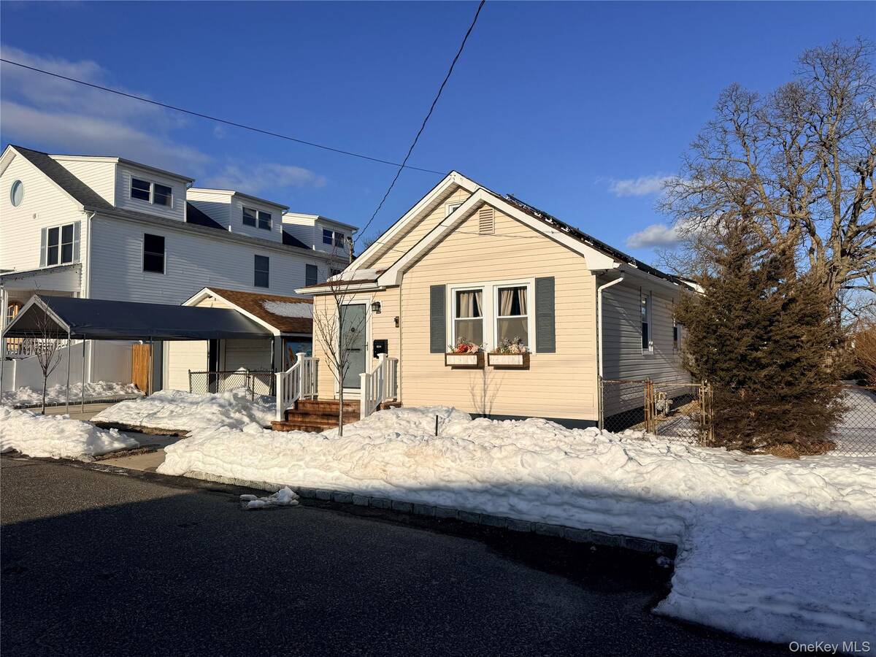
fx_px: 607
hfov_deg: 71.6
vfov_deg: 56.8
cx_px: 438
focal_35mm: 24
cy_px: 328
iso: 80
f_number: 1.78
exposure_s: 1/10309
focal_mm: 6.76
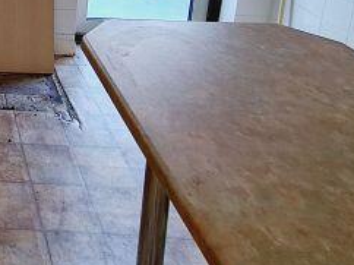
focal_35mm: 43
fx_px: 439
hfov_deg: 33.2
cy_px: -120
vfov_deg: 25.9
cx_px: -99
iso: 64
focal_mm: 2.2
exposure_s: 1/50
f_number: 2.2
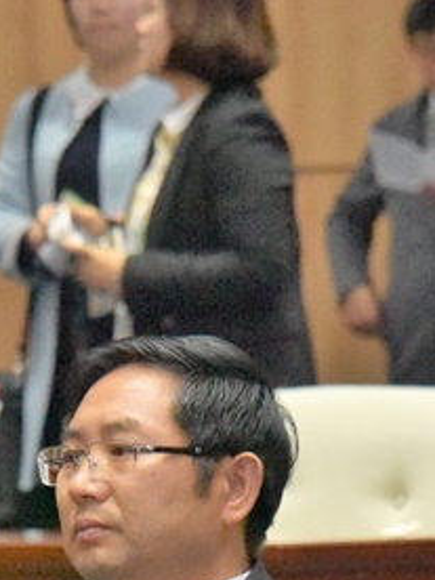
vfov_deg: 3.3
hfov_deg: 2.5
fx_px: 9919
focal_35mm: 592
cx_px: 90
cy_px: 650
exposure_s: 1/200
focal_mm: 170
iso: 6400
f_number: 9
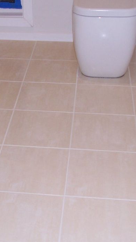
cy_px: 135
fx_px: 410
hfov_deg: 18.8
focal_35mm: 64
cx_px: 45
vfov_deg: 32.8
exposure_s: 1/60
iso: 140
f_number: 2.8
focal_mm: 6
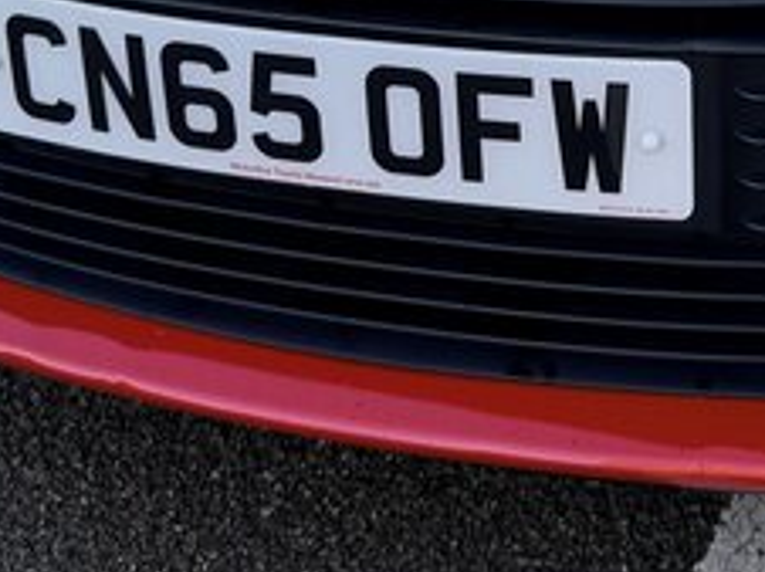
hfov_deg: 22.3
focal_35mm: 85
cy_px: -250
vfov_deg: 16.1
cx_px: 735
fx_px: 1876
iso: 80
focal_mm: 6.76
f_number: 1.78
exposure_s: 1/234
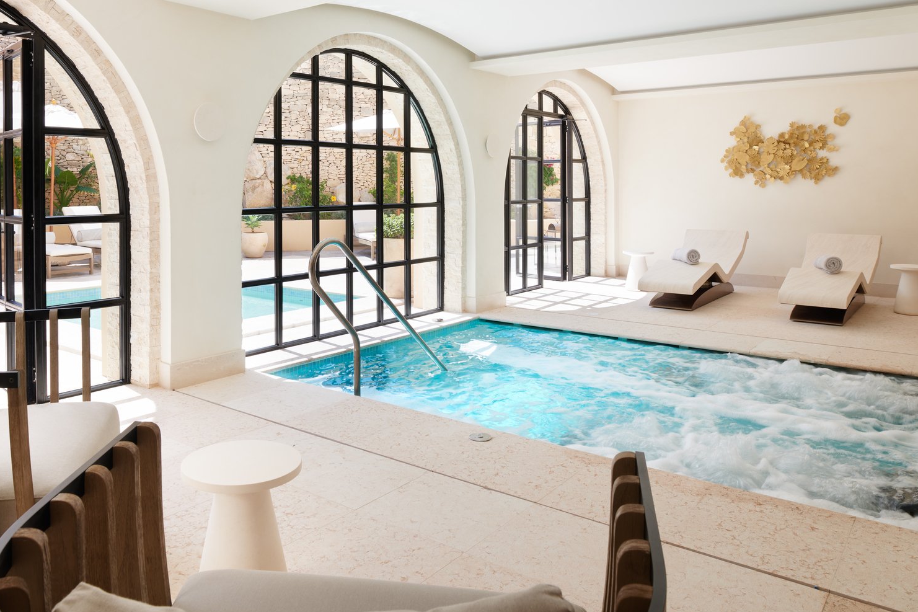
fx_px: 688
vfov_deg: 47.2
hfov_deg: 66.8
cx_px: 375
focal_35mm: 27
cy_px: 205
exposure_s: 1/40
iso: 100
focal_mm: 20
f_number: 11
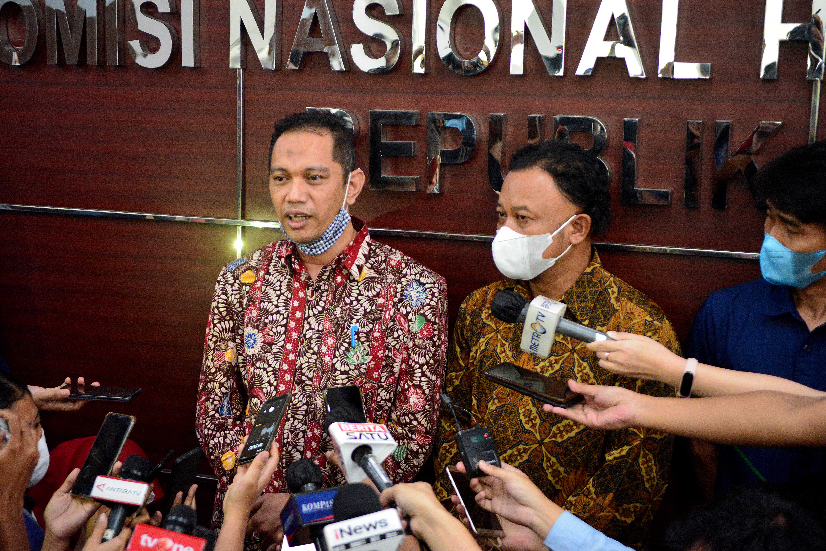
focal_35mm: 57
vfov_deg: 23.8
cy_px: 267
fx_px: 1308
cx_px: 419
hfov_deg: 35.0
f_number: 2.8
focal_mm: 55
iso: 6400
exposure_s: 1/125
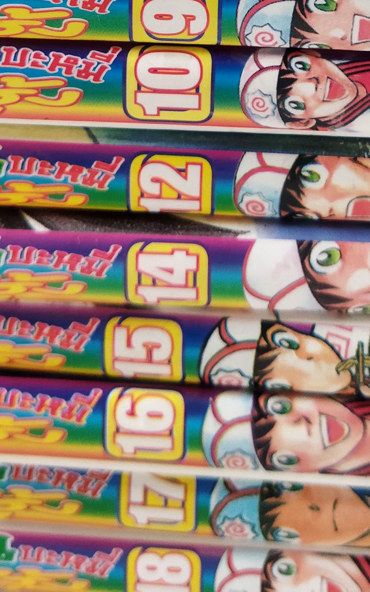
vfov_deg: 24.5
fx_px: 1243
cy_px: -106
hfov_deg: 16.9
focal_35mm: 77
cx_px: 253
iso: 322
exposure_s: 1/60
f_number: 1.79
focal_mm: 4.71
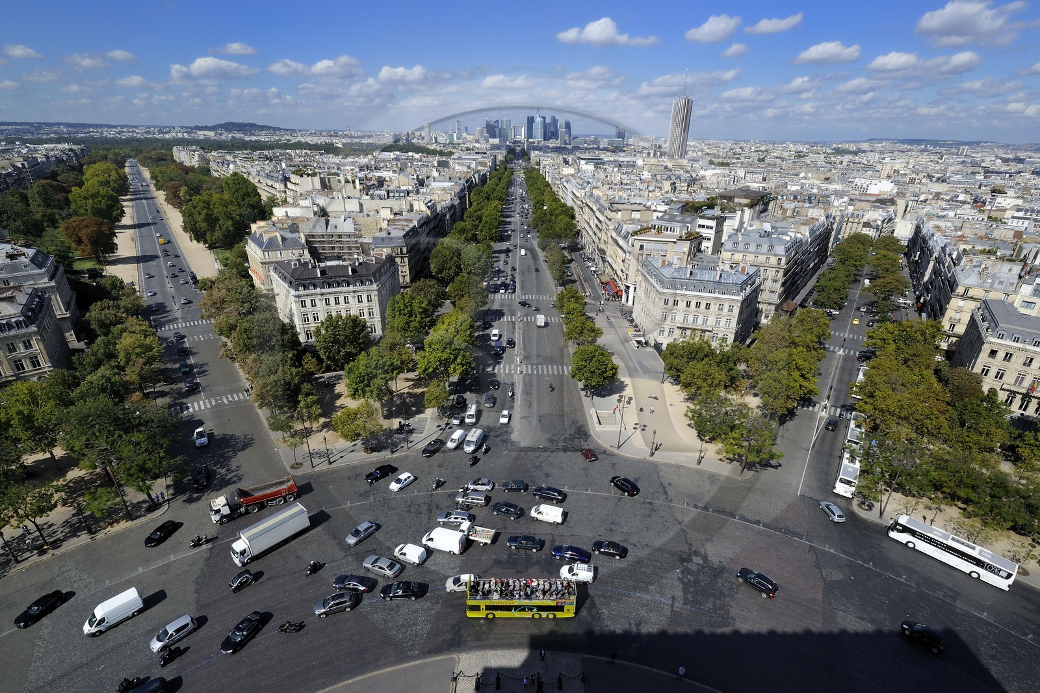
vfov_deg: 77.3
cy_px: 346
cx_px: 520
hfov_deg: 100.4
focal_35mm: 15
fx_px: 433
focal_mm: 15
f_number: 14
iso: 200
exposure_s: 1/250
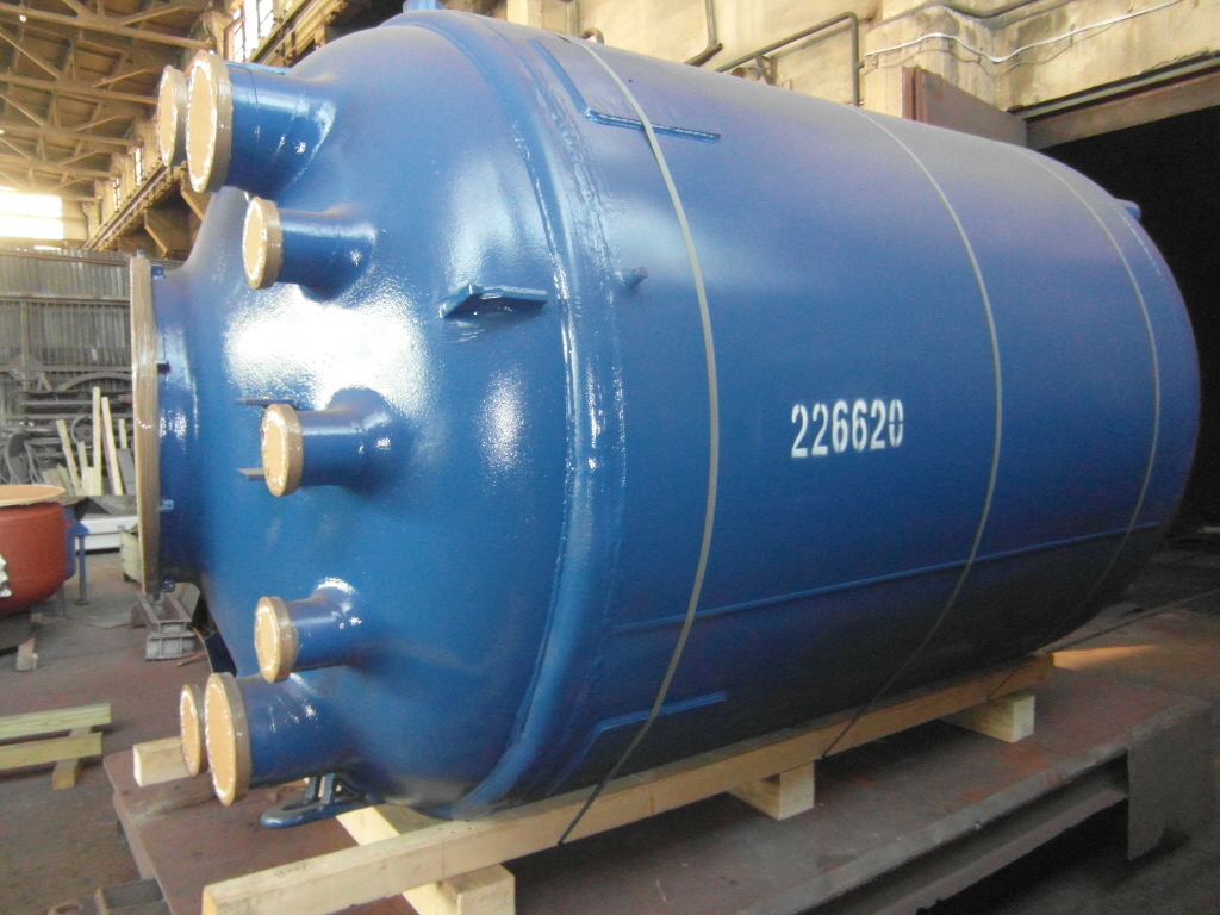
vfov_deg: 56.8
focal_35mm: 24
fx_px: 846
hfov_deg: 71.6
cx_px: 610
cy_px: 458
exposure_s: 1/30
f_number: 3.2
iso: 640
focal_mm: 4
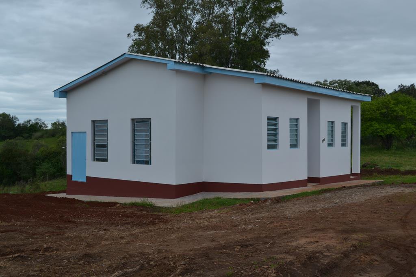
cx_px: 208
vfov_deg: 36.9
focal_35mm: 36
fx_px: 416
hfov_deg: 53.1
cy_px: 138
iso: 110
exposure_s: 1/125
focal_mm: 24
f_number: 5.6
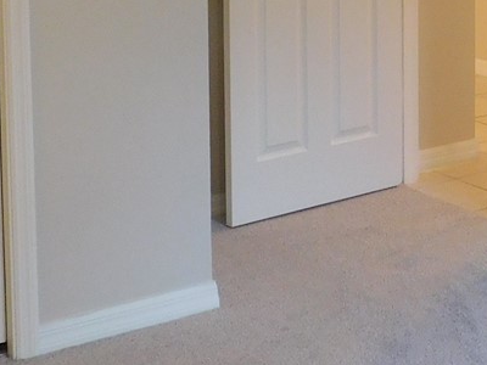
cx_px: 366
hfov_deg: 21.1
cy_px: -148
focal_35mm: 92
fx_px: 1294
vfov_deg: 15.1
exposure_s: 1/30
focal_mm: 4
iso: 250
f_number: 3
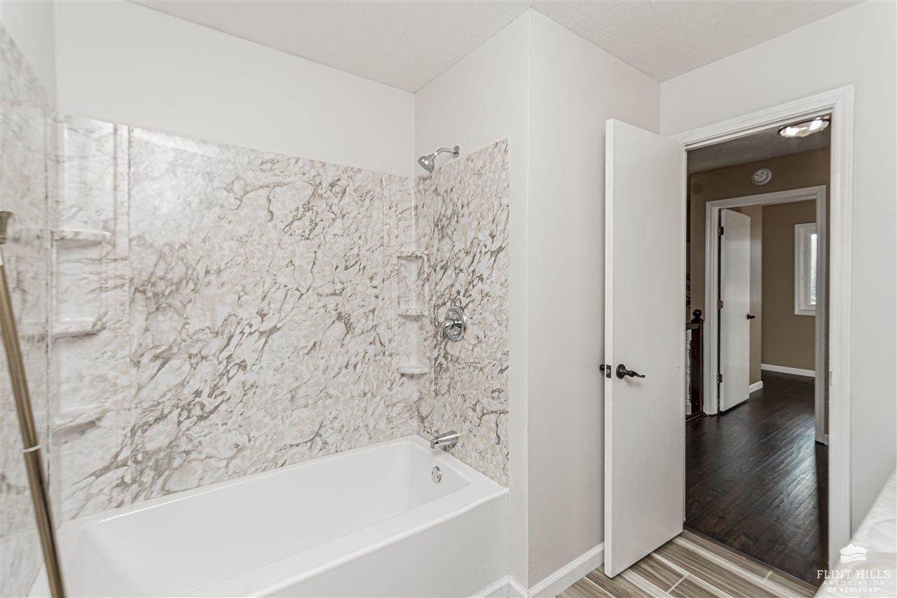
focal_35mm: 15
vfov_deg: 77.3
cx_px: 448
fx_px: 374
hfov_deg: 100.4
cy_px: 299
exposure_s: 1/60
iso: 200
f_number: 10
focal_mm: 10
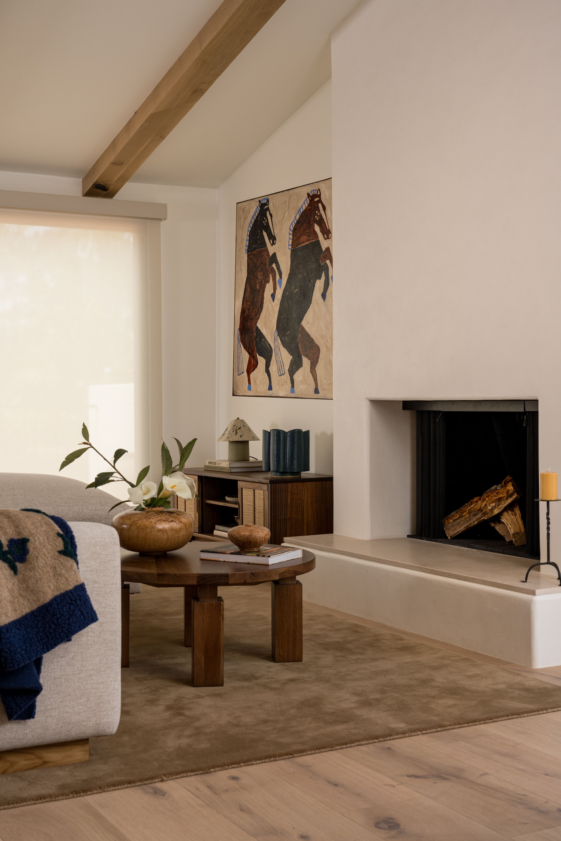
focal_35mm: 47
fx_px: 1099
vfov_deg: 41.9
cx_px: 280
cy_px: 420
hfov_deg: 28.6
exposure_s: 1/25
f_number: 10
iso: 200
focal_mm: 47
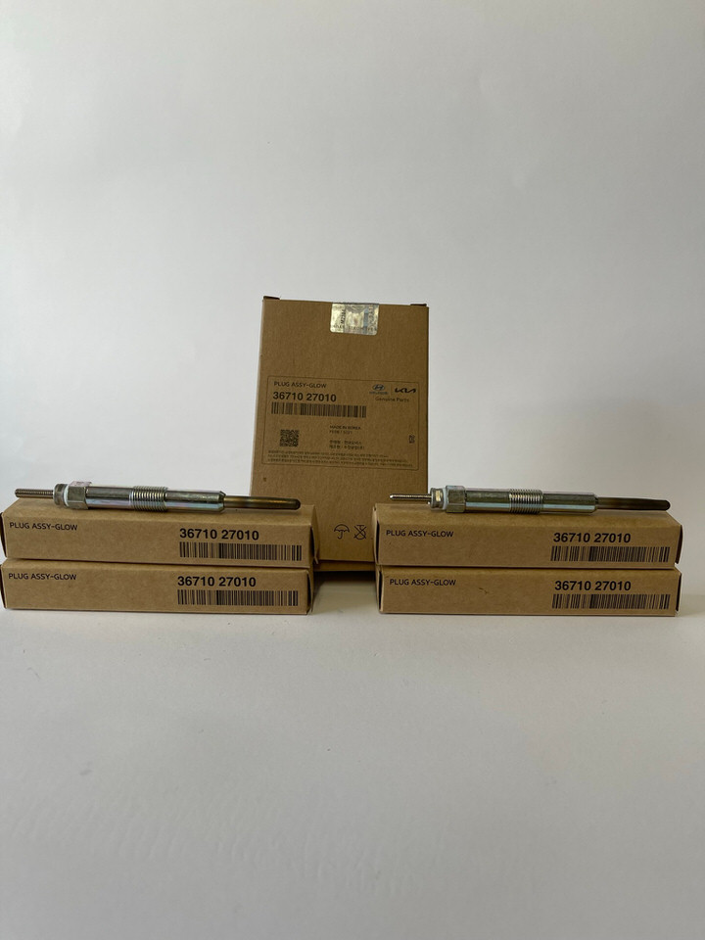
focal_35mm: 26
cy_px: 470
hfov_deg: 53.1
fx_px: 706
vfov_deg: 67.3
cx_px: 352
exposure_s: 1/110
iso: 64
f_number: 1.6
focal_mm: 5.1
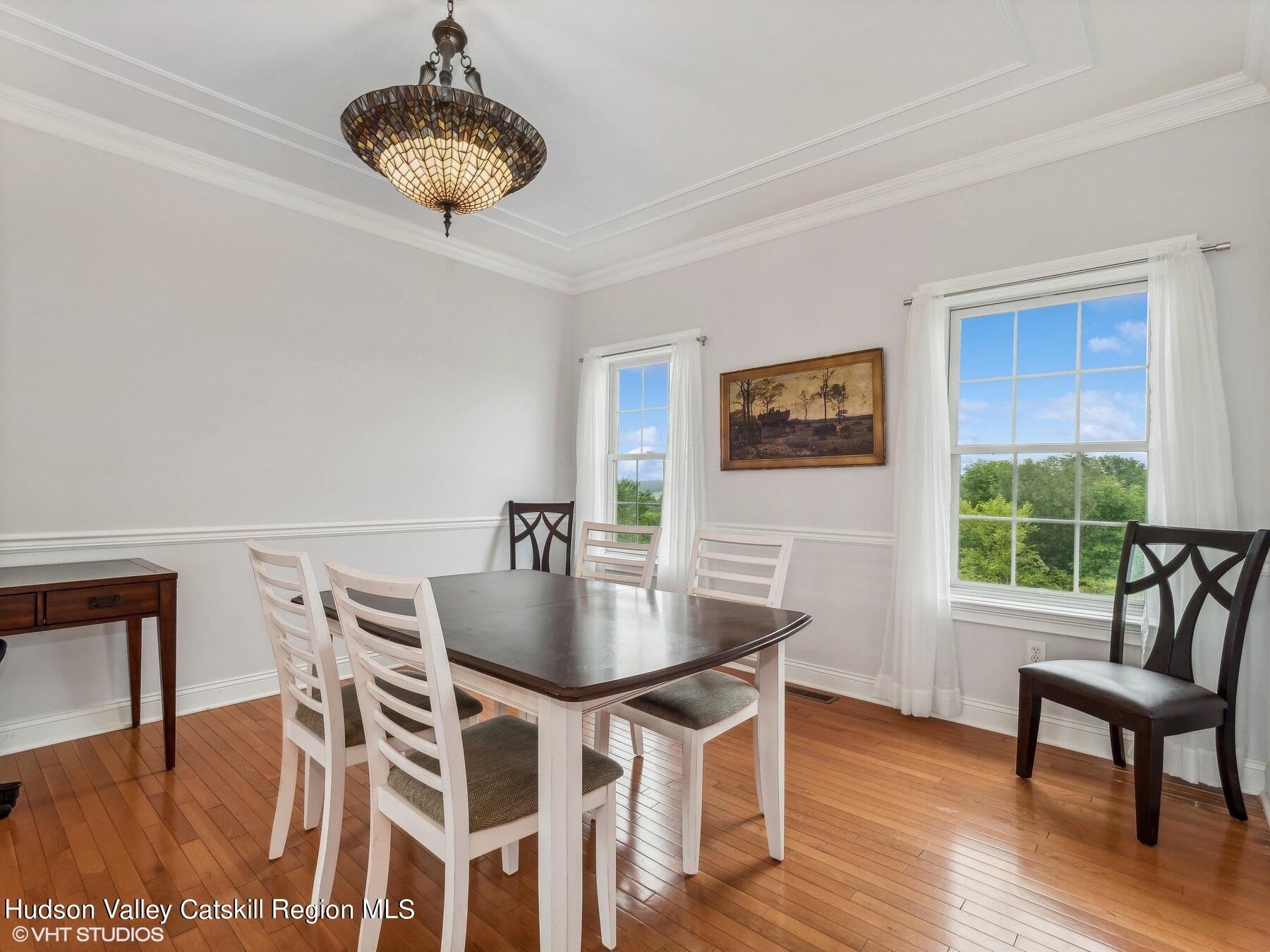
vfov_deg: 78.1
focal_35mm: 16
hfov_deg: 94.5
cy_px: 476
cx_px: 635
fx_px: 587
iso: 200
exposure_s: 1/60
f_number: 8
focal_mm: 8
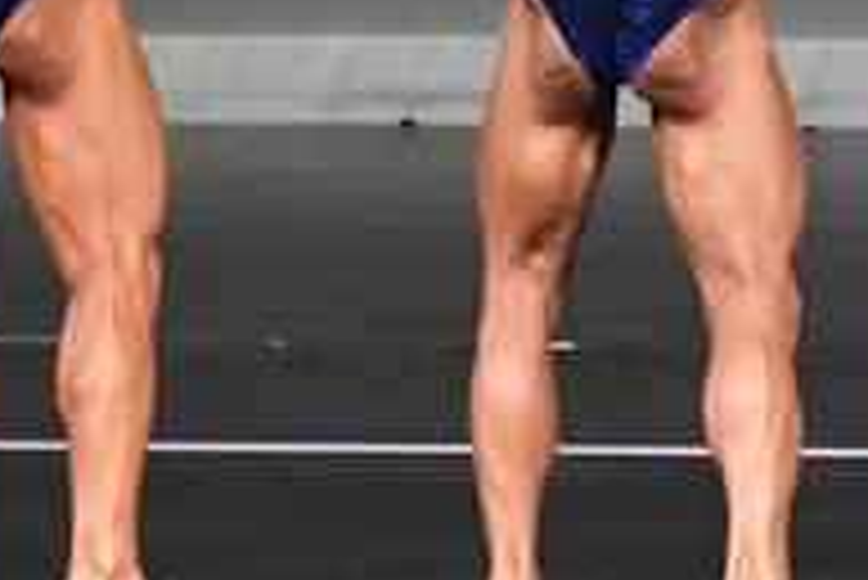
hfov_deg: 2.3
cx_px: 1244
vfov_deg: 1.5
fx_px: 21740
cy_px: -45
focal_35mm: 901
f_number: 5.6
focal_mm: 150
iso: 5000
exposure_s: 1/400
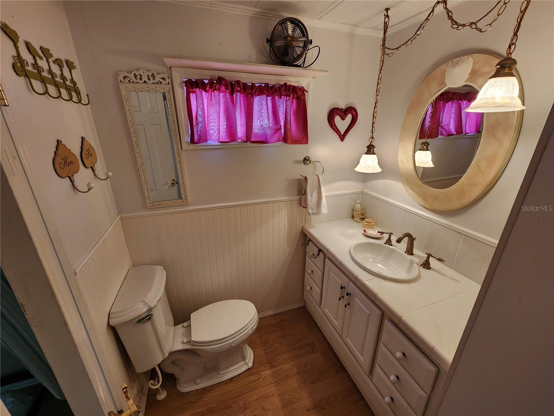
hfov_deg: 106.2
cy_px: 208
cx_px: 277
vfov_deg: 89.9
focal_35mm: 13
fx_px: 208
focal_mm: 2.2
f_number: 2.2
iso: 250
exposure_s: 1/60
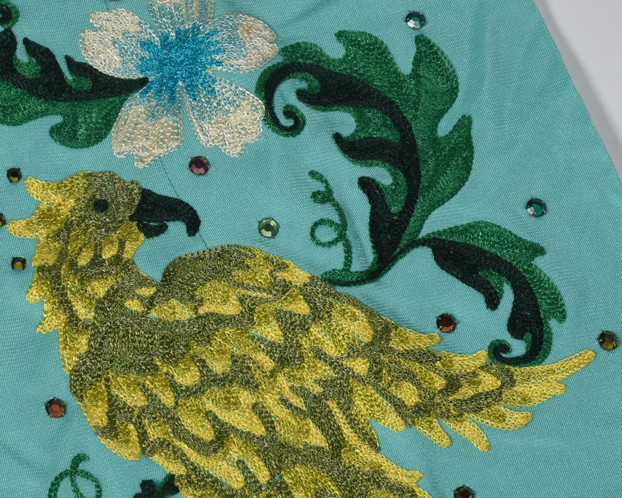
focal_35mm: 279
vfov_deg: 5.5
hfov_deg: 6.9
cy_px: 271
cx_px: 251
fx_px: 5136
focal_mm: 140
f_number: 11
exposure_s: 1/125
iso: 200
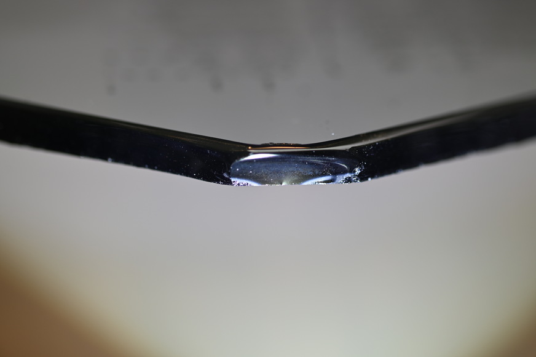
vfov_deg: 13.0
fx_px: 1562
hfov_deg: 19.5
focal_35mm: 105
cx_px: 268
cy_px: 178
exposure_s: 1/250
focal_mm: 105
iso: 200
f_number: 5.6
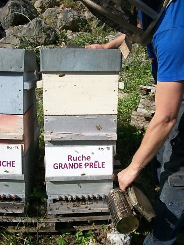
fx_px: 227
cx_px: 92
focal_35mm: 32
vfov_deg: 56.8
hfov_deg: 44.2
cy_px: 122
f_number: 5.5
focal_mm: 5.7
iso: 80
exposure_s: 1/400
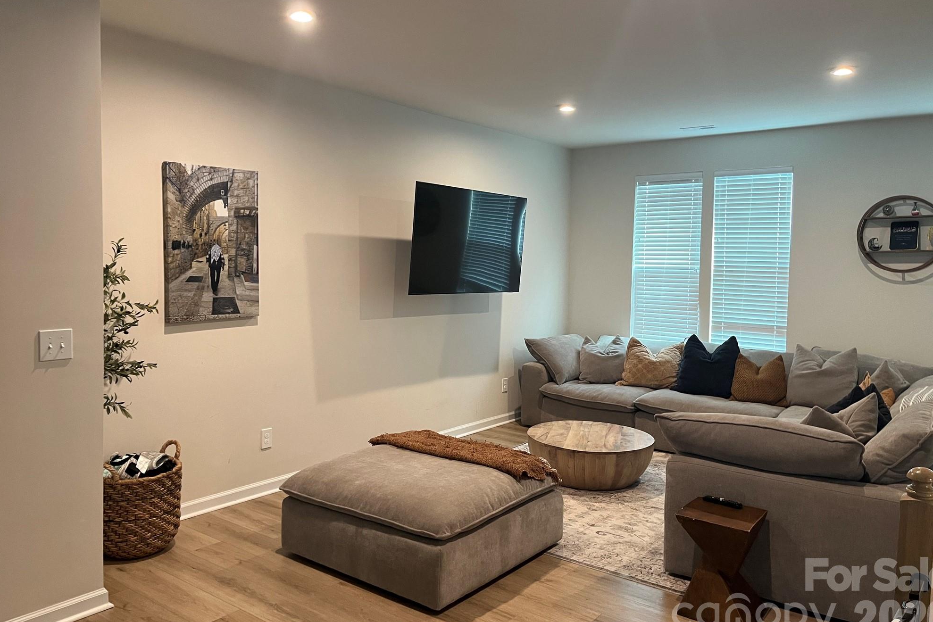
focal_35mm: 28
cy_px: 289
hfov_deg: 65.5
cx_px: 473
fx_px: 726
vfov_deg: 46.4
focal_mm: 5.1
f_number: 1.6
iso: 160
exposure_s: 1/60
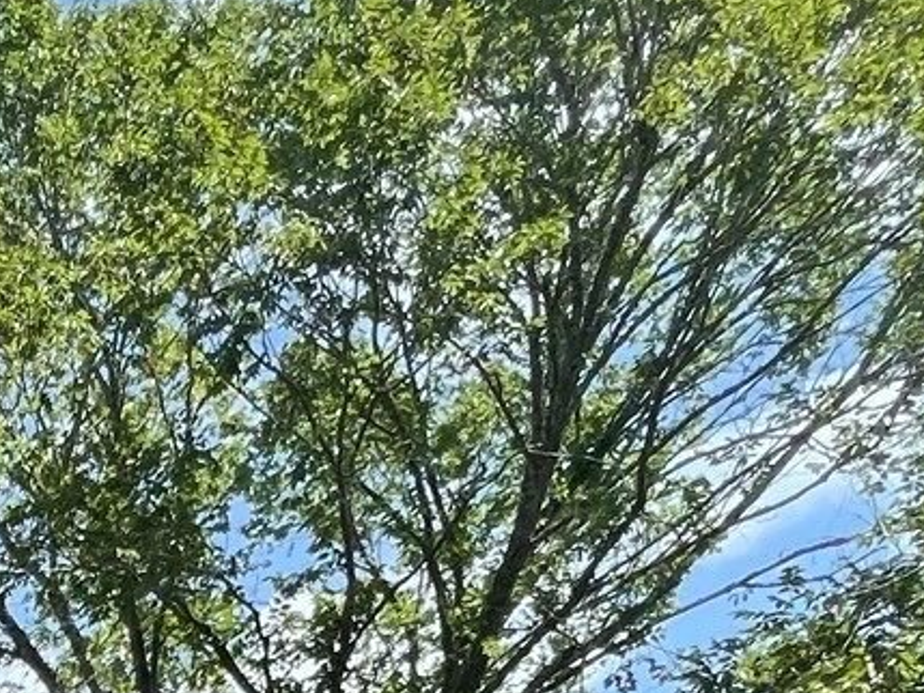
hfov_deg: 21.9
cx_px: -666
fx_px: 1655
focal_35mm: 62
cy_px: 1451
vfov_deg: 16.6
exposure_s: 1/511
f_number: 1.8
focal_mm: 1.57
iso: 32
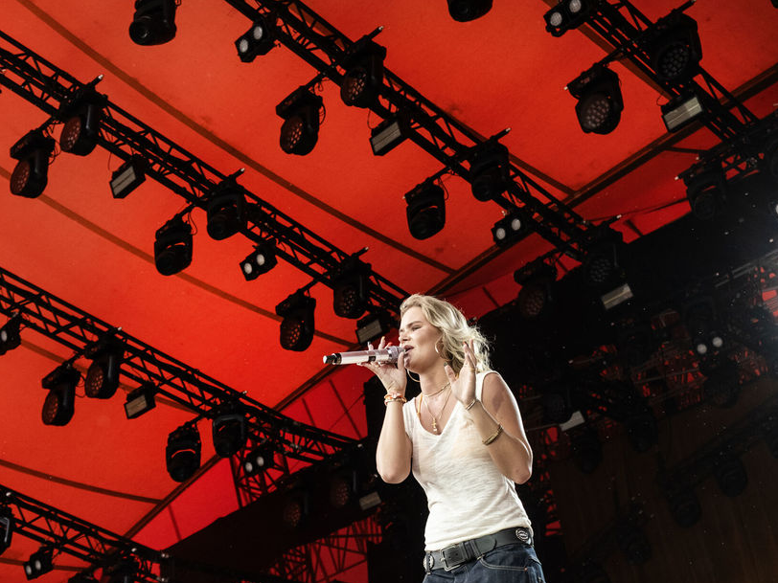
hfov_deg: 35.5
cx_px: 370
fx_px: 1214
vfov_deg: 27.0
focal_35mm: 54
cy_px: 302
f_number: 3.6
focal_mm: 32.1
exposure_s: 1/2000
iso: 1250
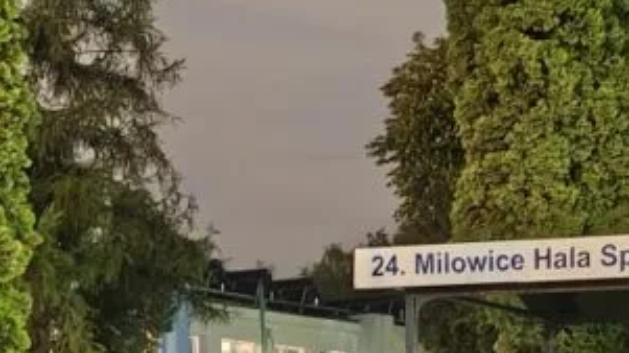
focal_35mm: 87
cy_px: 393
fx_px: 1450
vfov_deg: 13.6
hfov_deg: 23.3
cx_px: 656
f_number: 1.4
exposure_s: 1/5
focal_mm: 5.89
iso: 12769
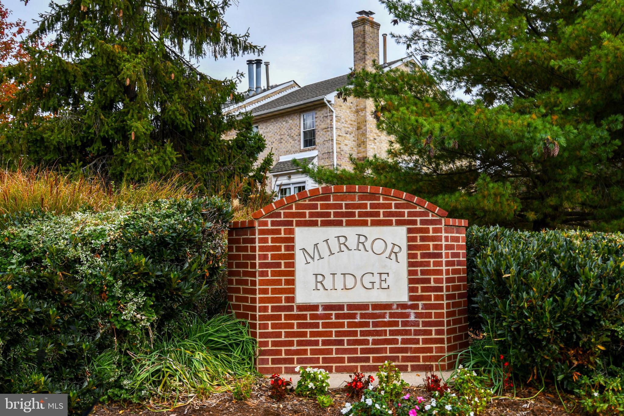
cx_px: 312
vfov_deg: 36.9
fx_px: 624
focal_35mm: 36
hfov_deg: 53.1
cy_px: 208
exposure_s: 1/250
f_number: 7.1
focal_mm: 24
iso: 200
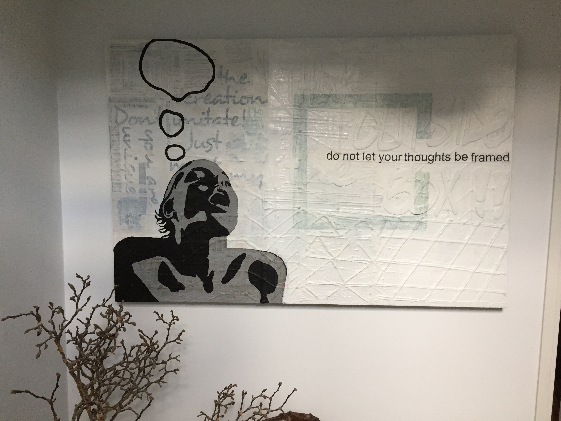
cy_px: 210
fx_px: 470
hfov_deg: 61.7
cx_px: 280
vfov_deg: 48.2
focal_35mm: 29
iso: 64
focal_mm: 4.15
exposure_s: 1/33
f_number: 2.2
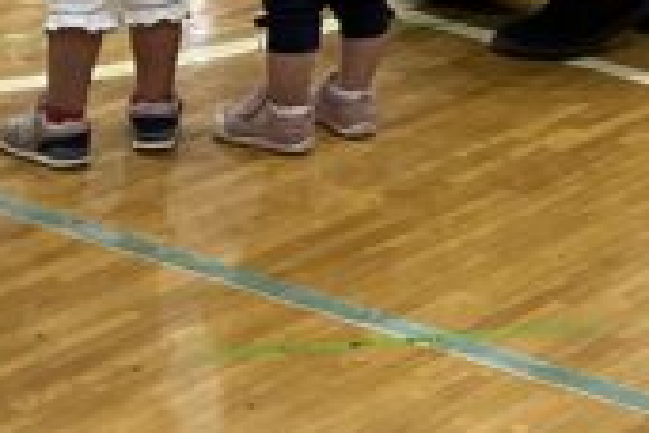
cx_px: 1029
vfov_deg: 7.9
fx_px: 3064
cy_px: -213
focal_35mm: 170
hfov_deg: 11.5
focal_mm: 3.99
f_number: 1.8
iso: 80
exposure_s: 1/67
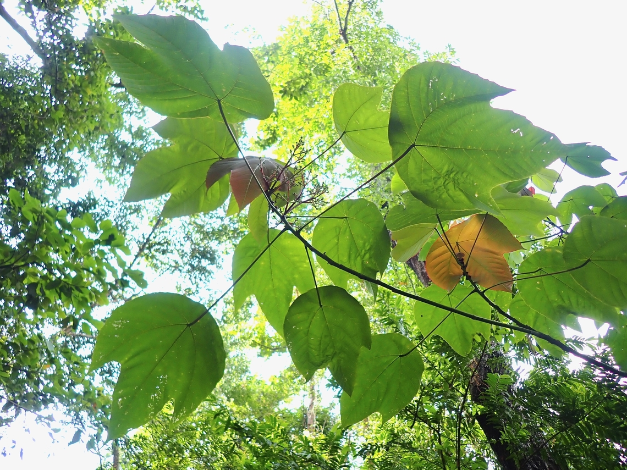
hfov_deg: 69.4
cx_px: 314
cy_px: 235
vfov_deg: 54.9
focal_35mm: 25
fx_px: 453
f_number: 2
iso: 100
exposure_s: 1/200
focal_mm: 4.5
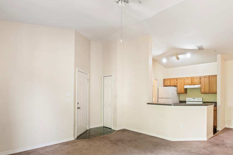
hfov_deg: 74.7
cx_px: 147
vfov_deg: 54.8
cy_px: 91
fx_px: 149
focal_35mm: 23
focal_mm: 11.1
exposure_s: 1.5
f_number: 9
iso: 320
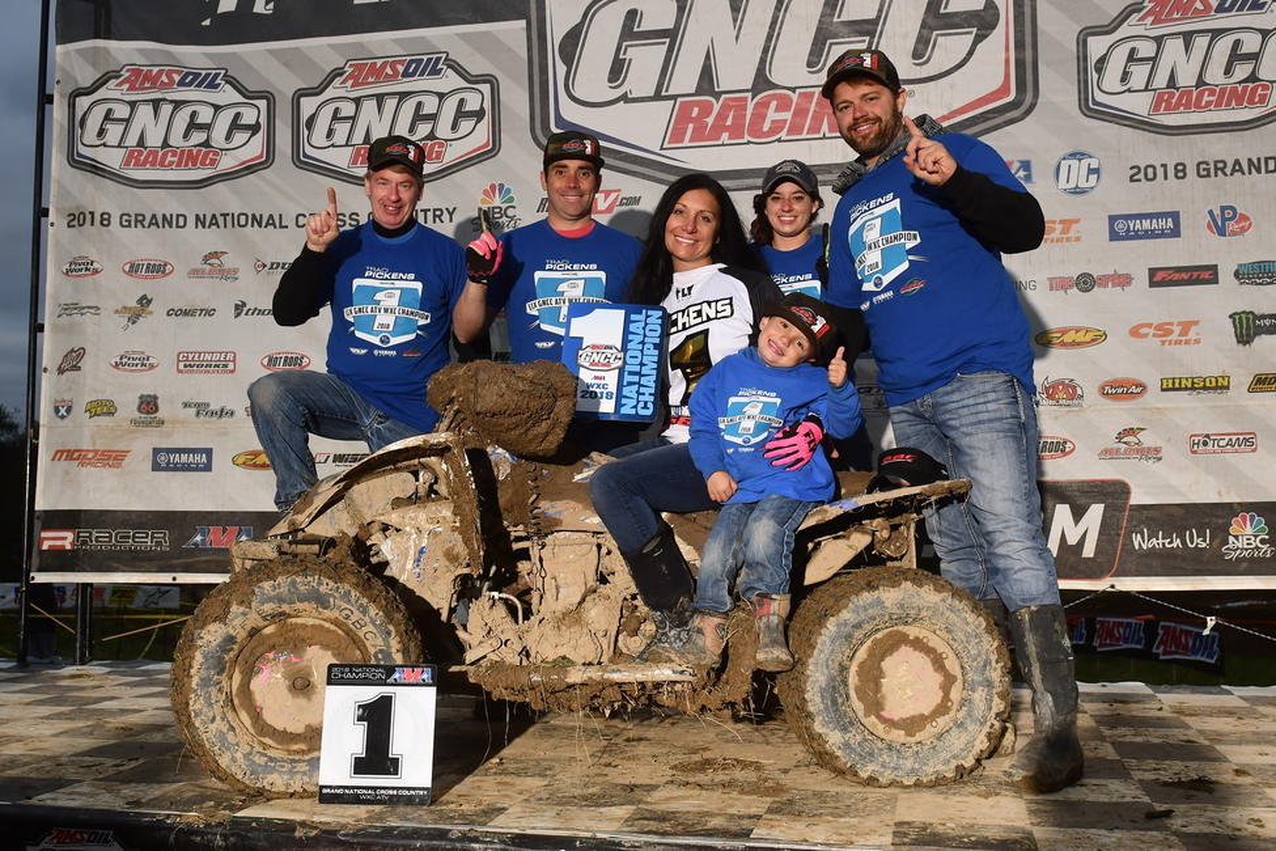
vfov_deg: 36.9
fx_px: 1276
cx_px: 638
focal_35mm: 36
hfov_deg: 53.1
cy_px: 426
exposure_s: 1/400
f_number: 5.6
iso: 640
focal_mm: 24
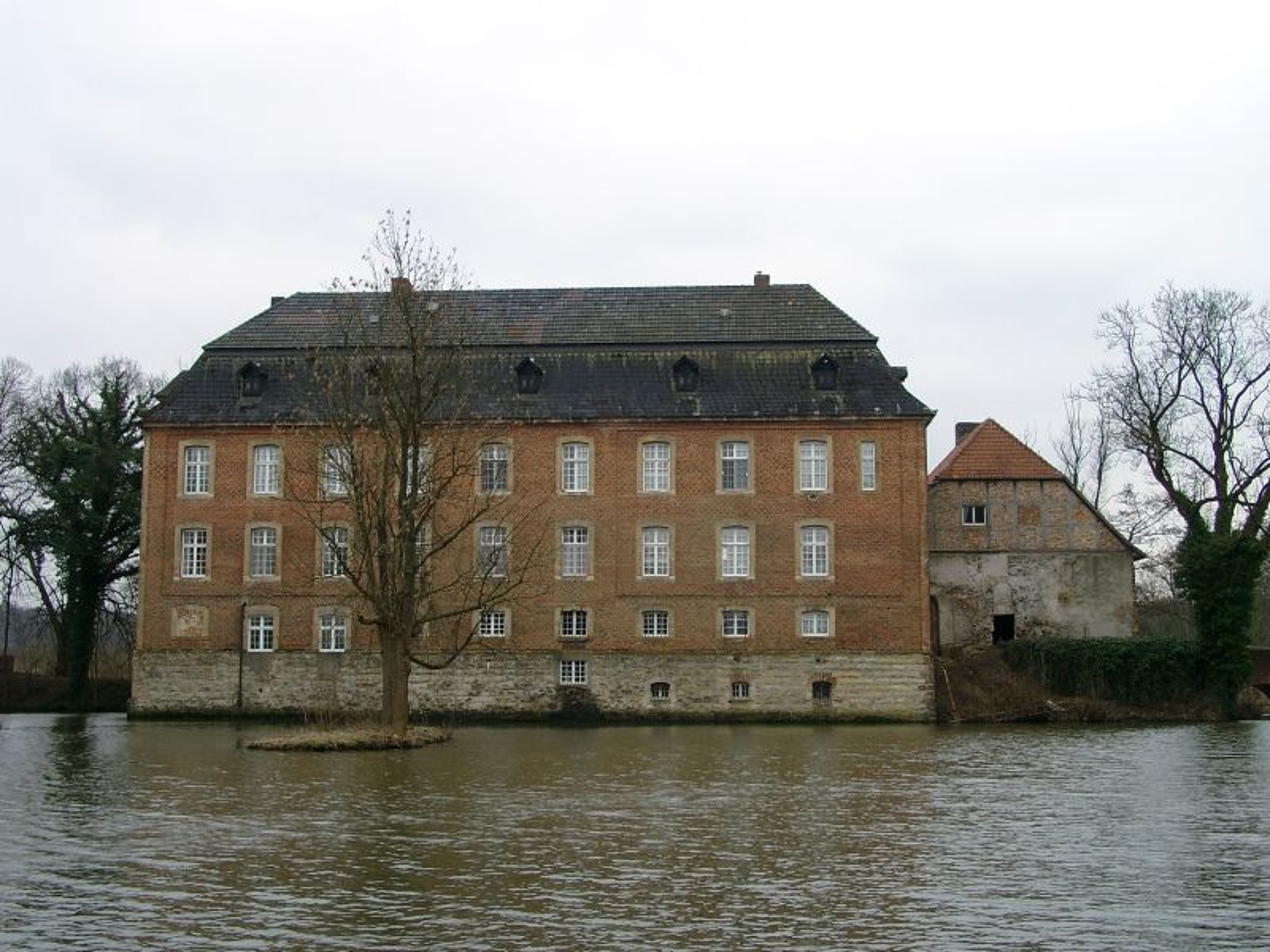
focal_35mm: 42
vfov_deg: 34.3
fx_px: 1541
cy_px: 476
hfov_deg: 44.8
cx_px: 635
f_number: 4
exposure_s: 1/121
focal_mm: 8.82
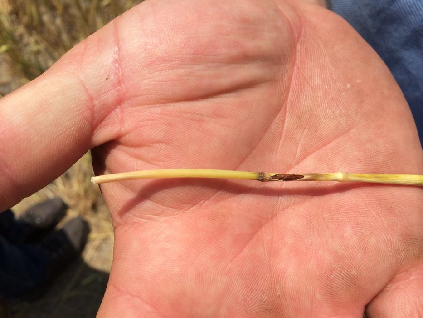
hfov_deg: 60.0
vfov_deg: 46.8
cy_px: 159
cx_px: 212
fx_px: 367
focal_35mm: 30
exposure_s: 1/3425
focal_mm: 4.12
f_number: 2.2
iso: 32
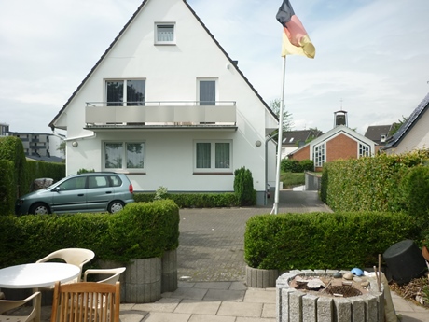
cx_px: 214
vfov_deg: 42.9
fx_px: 409
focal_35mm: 33
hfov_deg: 55.4
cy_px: 161
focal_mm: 5.5
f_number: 8
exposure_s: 1/200
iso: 80
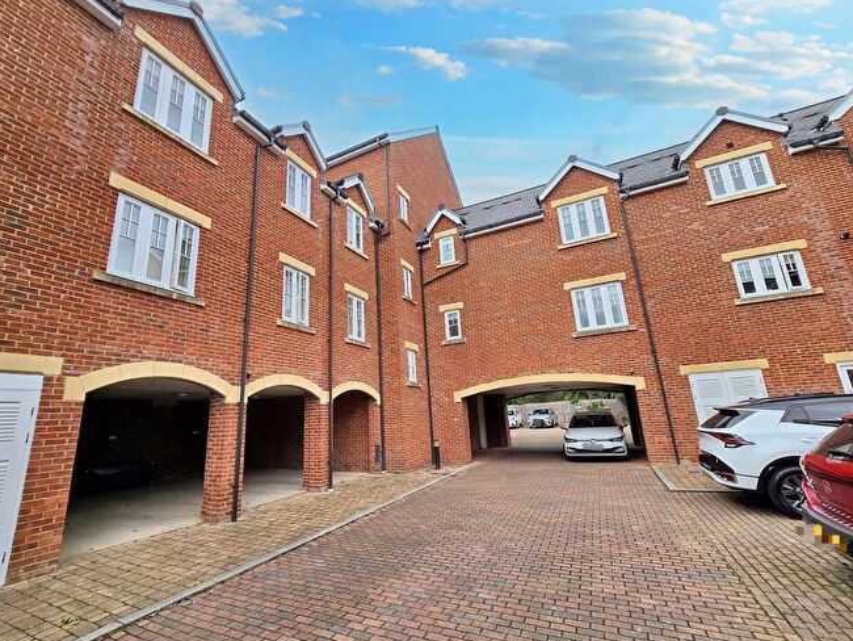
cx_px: 411
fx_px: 345
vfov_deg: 85.7
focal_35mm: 14
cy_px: 321
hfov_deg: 102.0
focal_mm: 2.2
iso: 50
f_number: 2.2
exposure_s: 1/1667
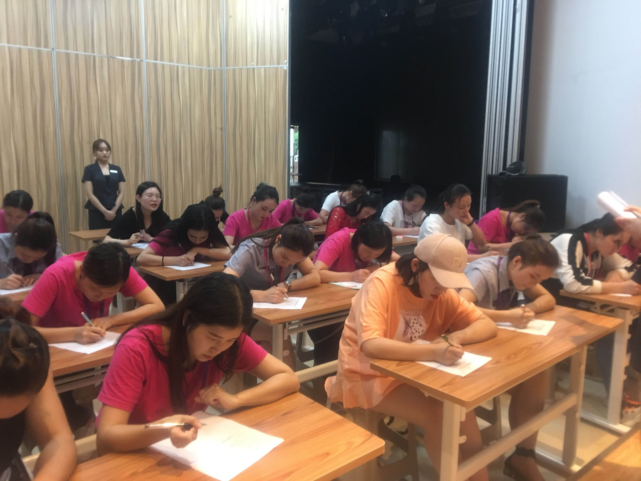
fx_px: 537
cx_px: 320
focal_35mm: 29
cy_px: 240
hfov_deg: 61.7
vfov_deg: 48.2
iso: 80
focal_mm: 4.15
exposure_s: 1/10
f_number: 2.2
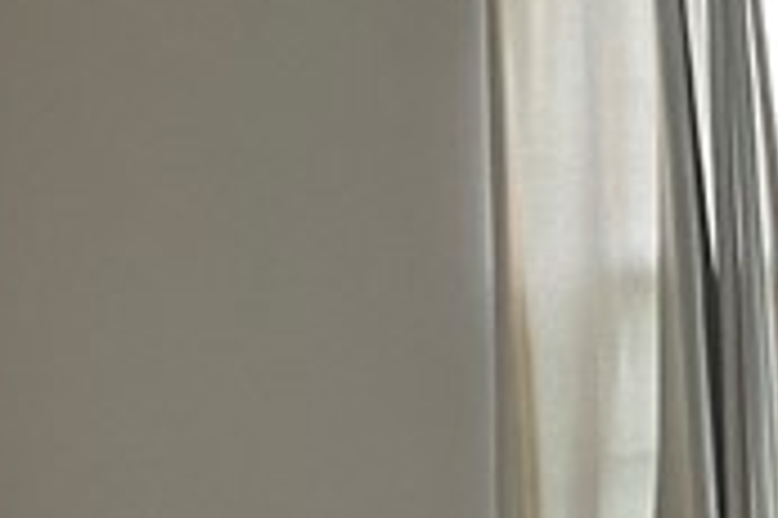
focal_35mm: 160
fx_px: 3454
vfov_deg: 8.5
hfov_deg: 12.1
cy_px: 473
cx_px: 1241
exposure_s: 1/60
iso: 160
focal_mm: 4.25
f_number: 1.8
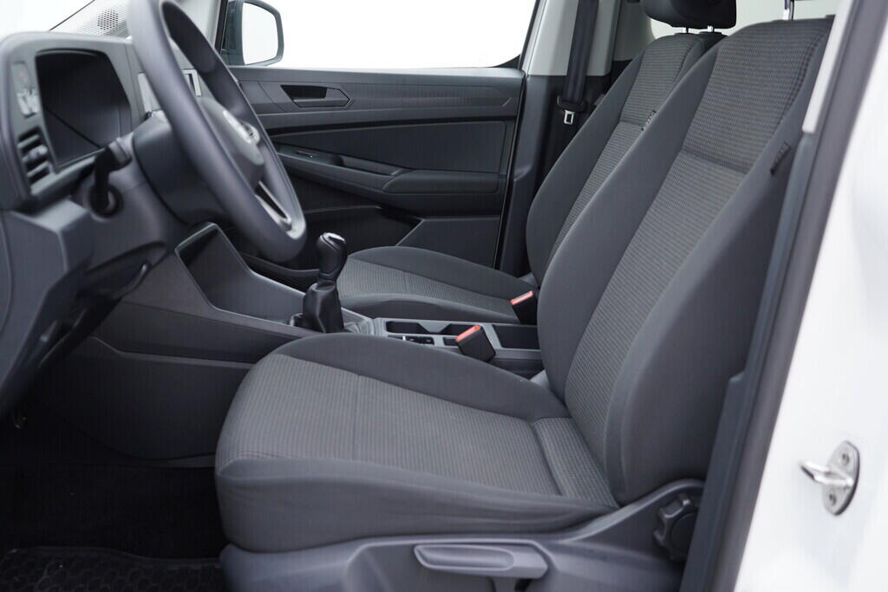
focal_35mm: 36
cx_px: 444
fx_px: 888
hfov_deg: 53.1
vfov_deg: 36.9
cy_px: 296
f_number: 2.8
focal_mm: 24
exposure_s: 1/40
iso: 125
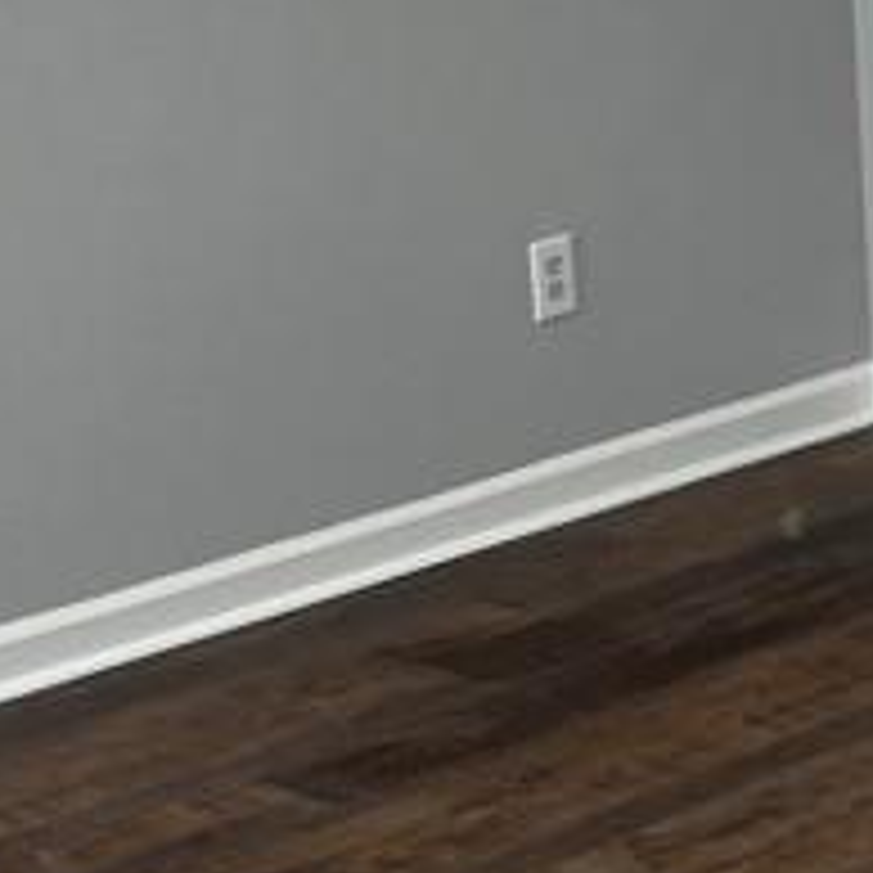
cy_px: -153
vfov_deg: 14.0
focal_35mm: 121
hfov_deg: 14.0
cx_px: 1030
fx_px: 3452
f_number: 1.5
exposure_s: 1/137
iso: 32
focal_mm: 5.7
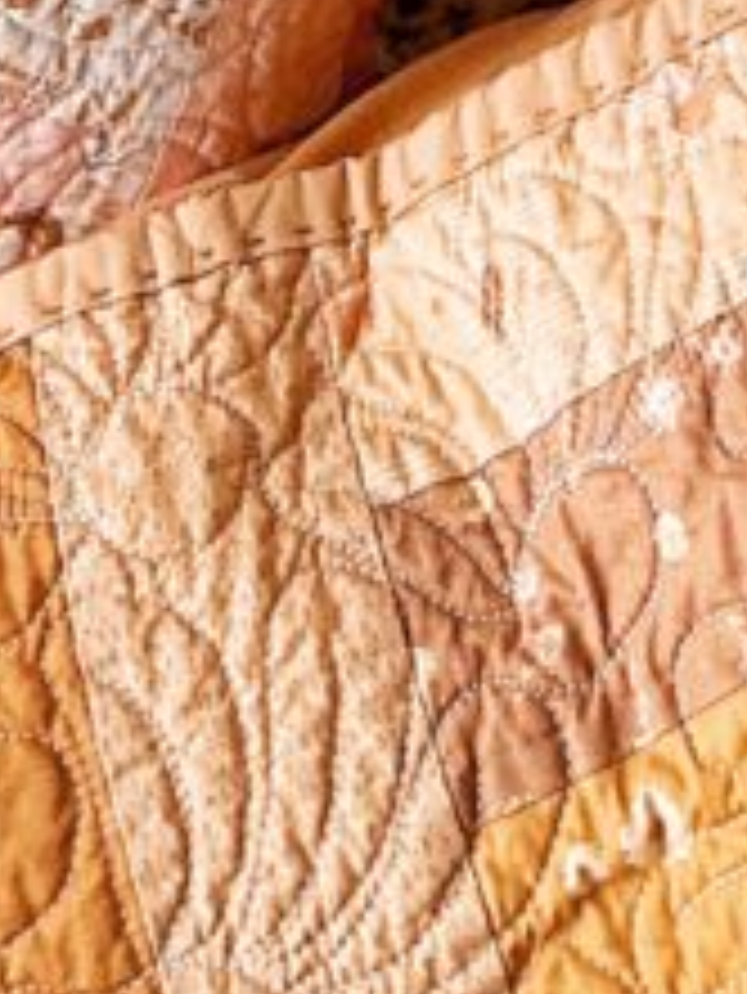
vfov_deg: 14.9
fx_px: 3191
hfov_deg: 13.3
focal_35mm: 111
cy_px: -900
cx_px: 630
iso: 80
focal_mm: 6.86
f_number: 1.78
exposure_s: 1/873
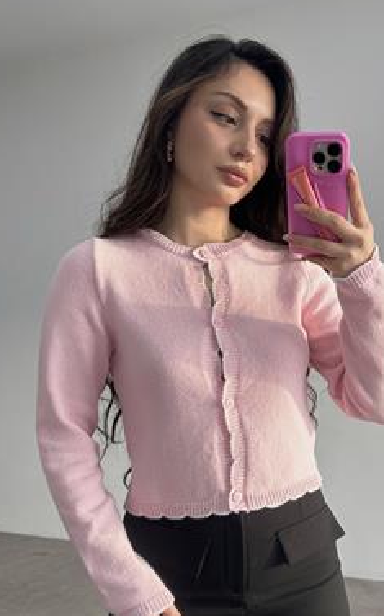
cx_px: 255
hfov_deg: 34.9
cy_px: 365
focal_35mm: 36
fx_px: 604
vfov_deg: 53.7
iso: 80
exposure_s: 1/121
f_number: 1.78
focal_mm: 6.86
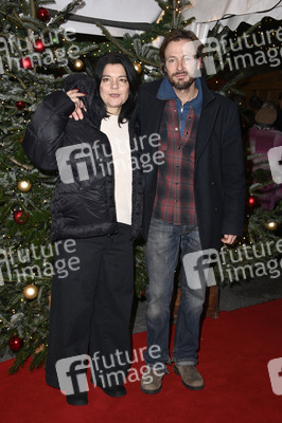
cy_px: 212
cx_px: 141
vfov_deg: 43.6
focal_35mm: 45
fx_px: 530
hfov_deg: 29.8
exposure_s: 1/250
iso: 1250
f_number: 5.6
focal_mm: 45
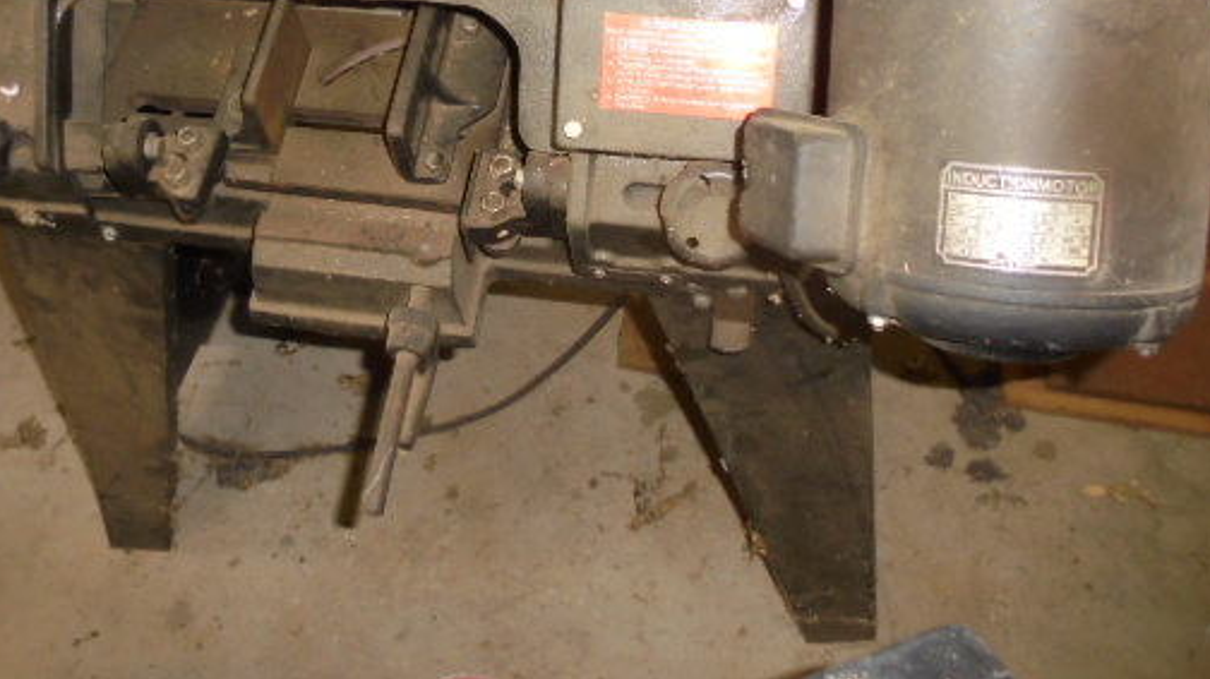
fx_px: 1155
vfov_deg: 31.8
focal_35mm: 36
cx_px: 514
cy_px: 125
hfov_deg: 55.1
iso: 250
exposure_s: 1/30
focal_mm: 4.6
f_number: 3.5
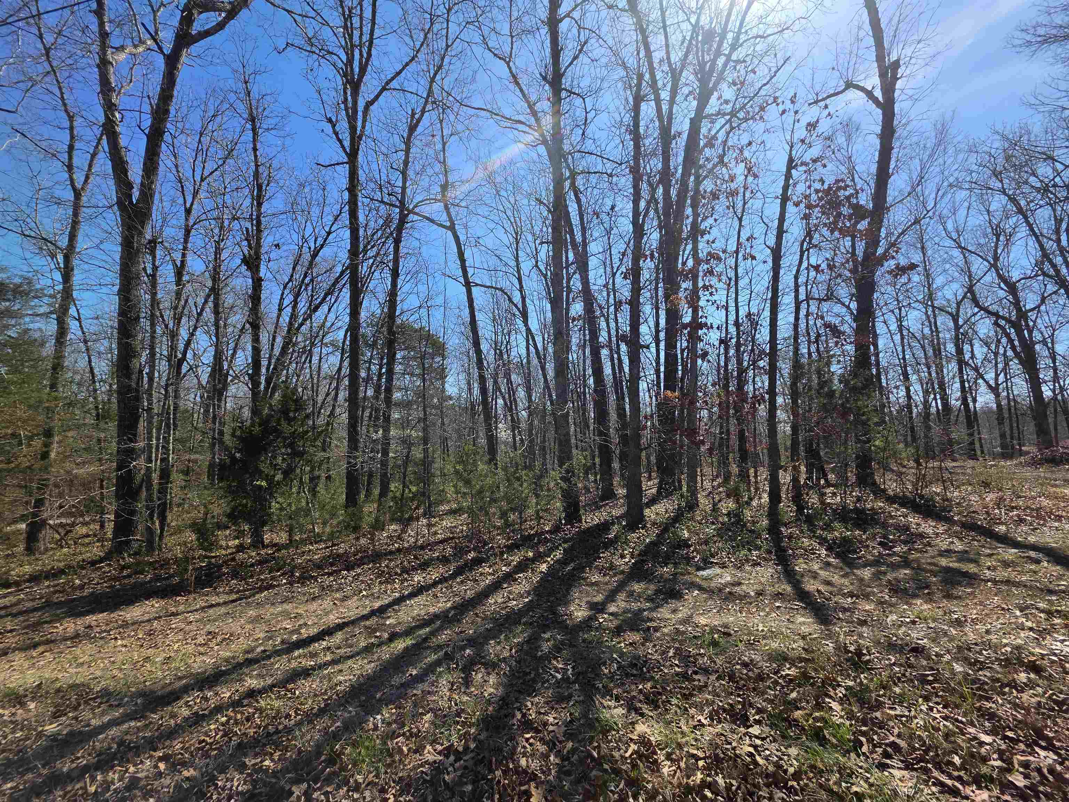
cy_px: 401
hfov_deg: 106.2
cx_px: 534
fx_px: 401
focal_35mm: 13
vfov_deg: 89.9
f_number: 1.9
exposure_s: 1/1347
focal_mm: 2.2
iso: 40
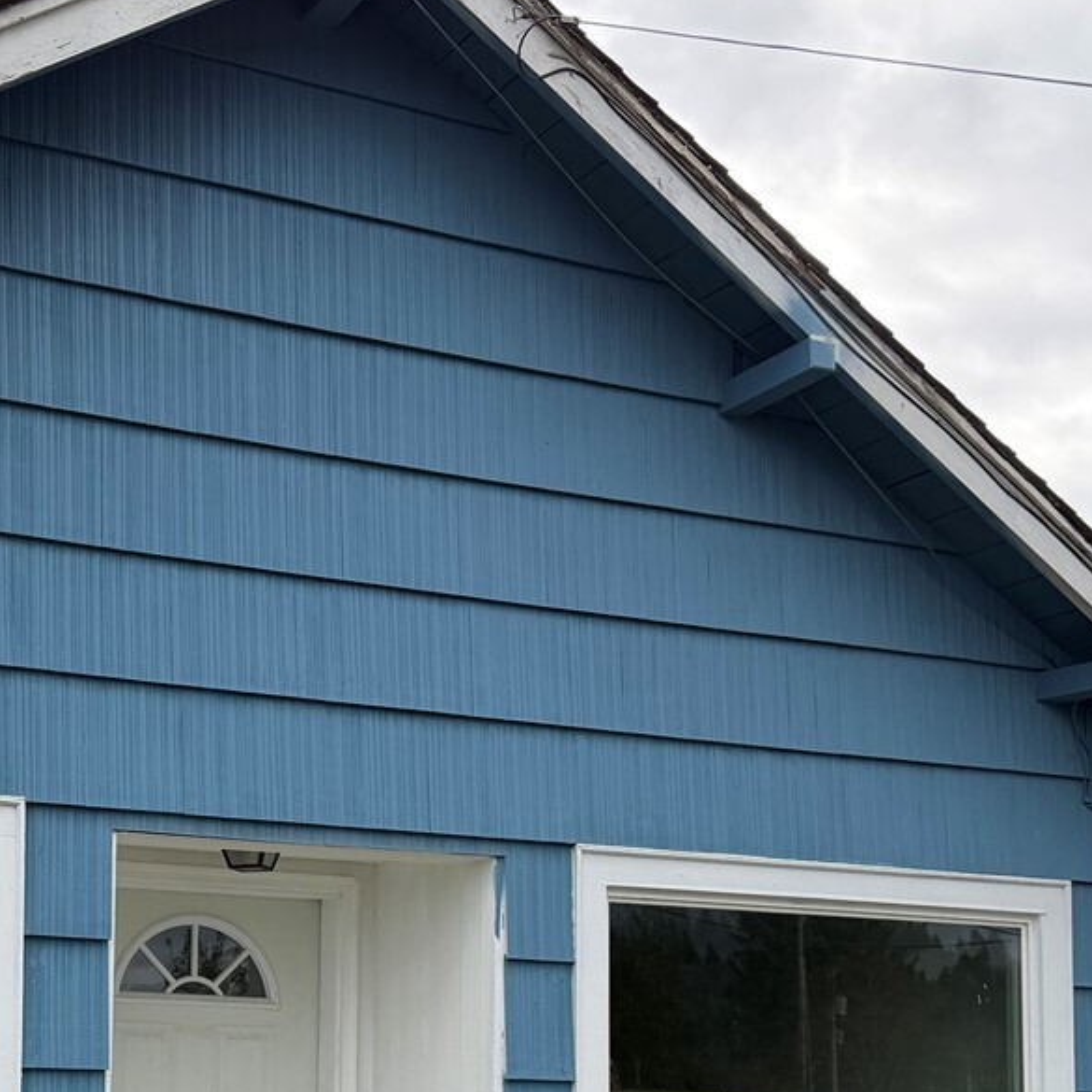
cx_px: 235
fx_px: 2070
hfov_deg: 29.0
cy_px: 980
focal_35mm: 58
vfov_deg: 28.4
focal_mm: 6.76
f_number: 1.78
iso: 100
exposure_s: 1/2611
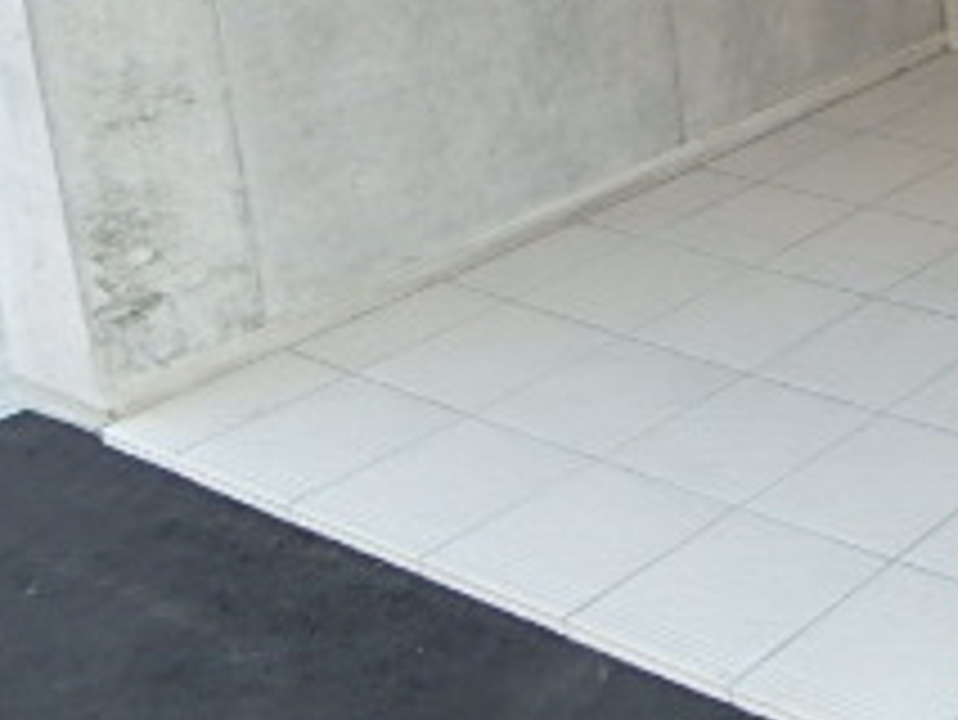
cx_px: 1430
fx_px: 1745
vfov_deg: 21.9
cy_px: -104
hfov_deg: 24.2
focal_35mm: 63
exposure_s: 1/100
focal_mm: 3.7
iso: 125
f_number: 3.5
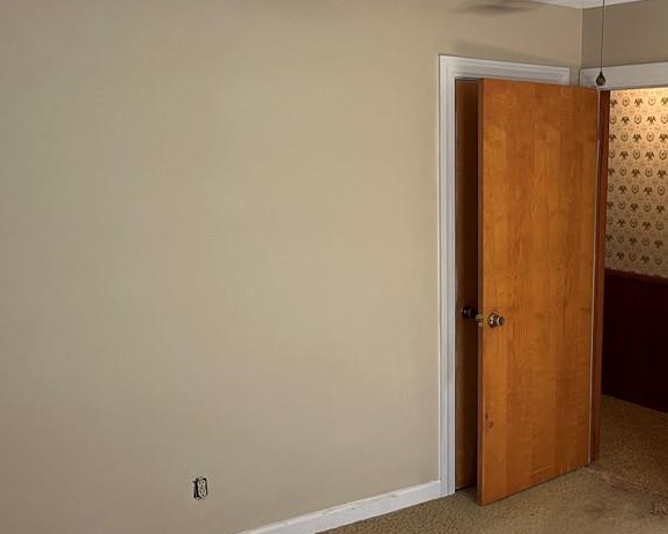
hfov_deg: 39.6
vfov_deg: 33.4
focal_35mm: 45
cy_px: 316
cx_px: 530
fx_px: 890
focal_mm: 5.1
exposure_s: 1/60
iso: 80
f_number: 1.6
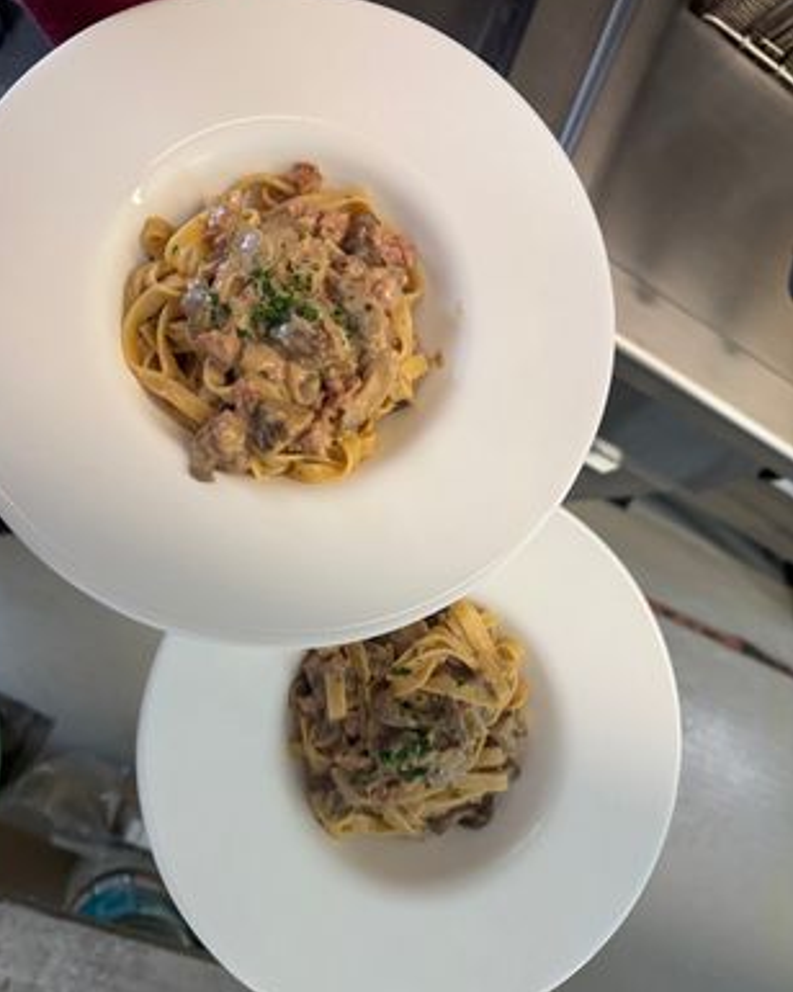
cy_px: 517
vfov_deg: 66.0
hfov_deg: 54.9
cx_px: 384
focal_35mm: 26
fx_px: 763
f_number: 1.78
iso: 160
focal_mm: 6.76
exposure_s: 1/100
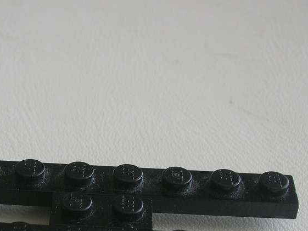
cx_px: 108
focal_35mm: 84
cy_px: 175
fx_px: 748
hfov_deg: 23.2
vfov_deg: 17.5
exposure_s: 1/12
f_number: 3.2
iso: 50
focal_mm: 7.7
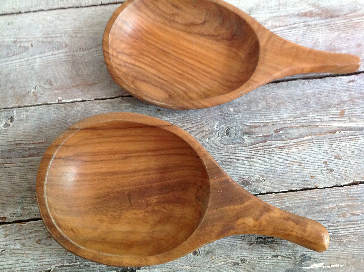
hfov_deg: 52.7
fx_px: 367
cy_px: 136
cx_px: 182
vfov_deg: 40.6
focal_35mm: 35
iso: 320
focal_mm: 4.28
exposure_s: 1/15
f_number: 2.4
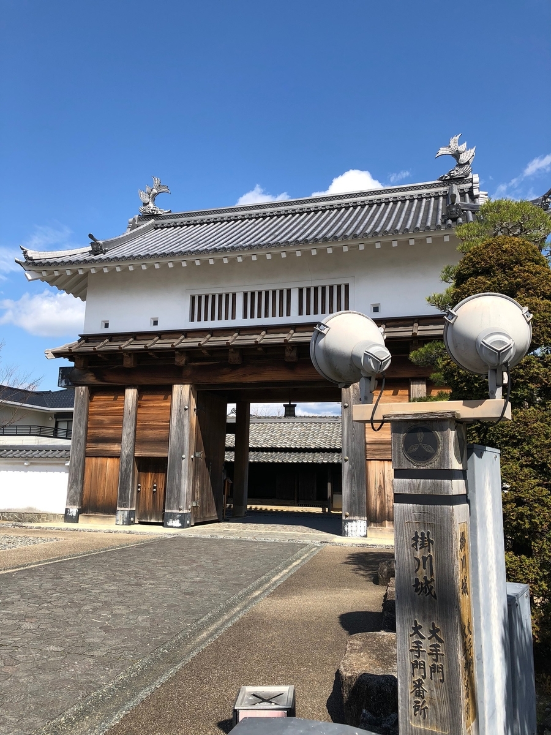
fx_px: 594
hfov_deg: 49.7
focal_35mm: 28
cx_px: 276
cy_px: 368
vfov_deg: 63.4
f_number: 1.8
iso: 20
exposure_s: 1/1429
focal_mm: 3.99
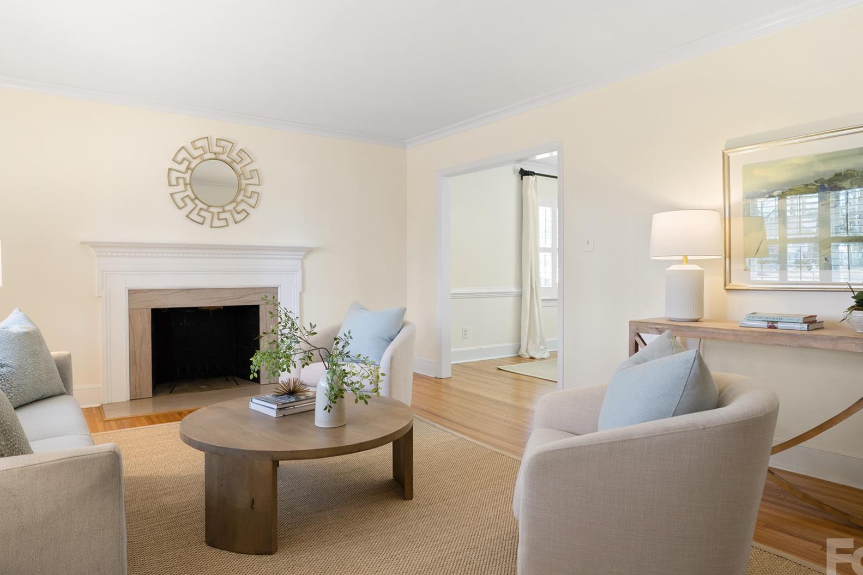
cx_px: 442
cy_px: 273
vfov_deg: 56.5
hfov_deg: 77.8
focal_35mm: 22
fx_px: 535
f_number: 2.8
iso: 100
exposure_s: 1/15
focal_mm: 11.5
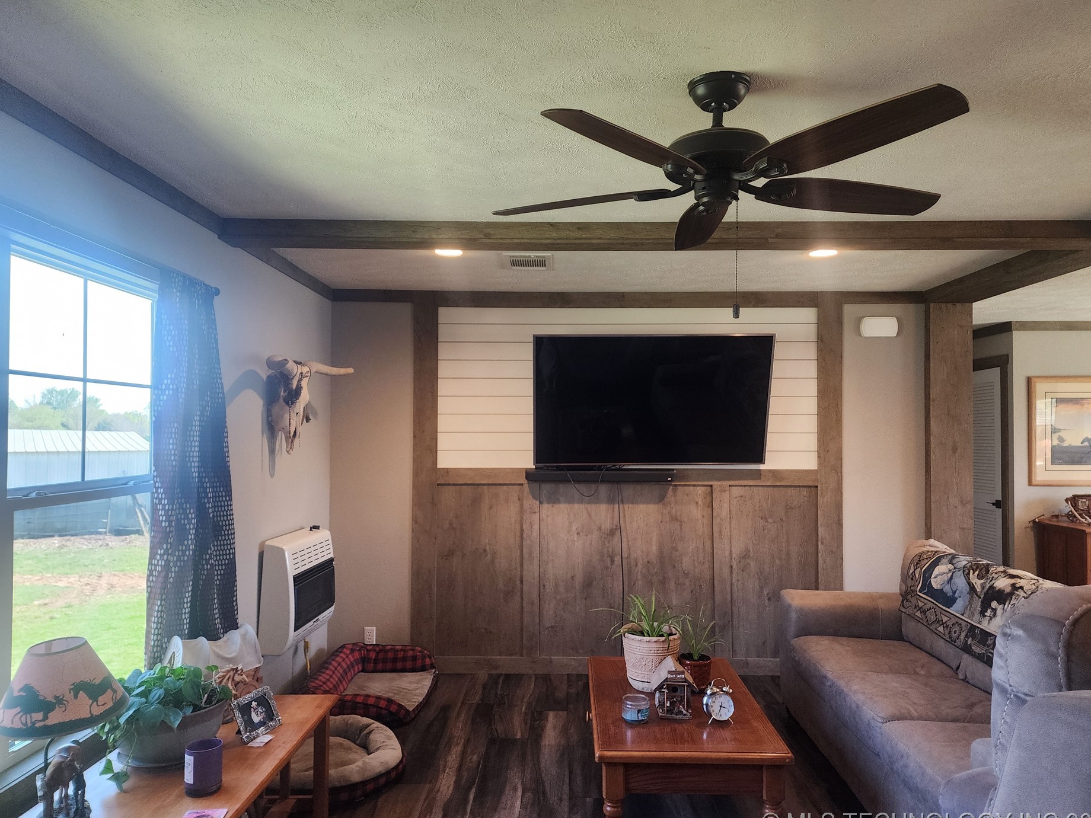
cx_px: 557
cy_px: 421
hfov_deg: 71.6
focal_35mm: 24
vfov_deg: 56.8
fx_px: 756
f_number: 1.8
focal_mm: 6.4
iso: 200
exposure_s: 1/180
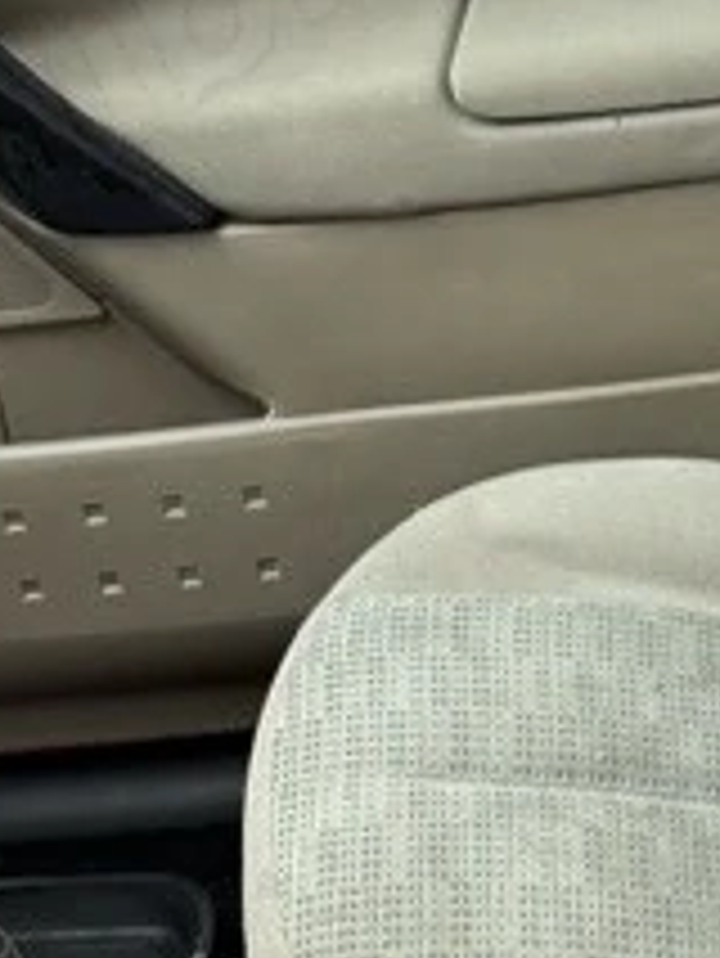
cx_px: 670
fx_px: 4156
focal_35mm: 150
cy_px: 1250
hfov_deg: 9.8
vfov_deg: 12.7
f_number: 1.78
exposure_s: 1/121
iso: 125
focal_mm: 6.76
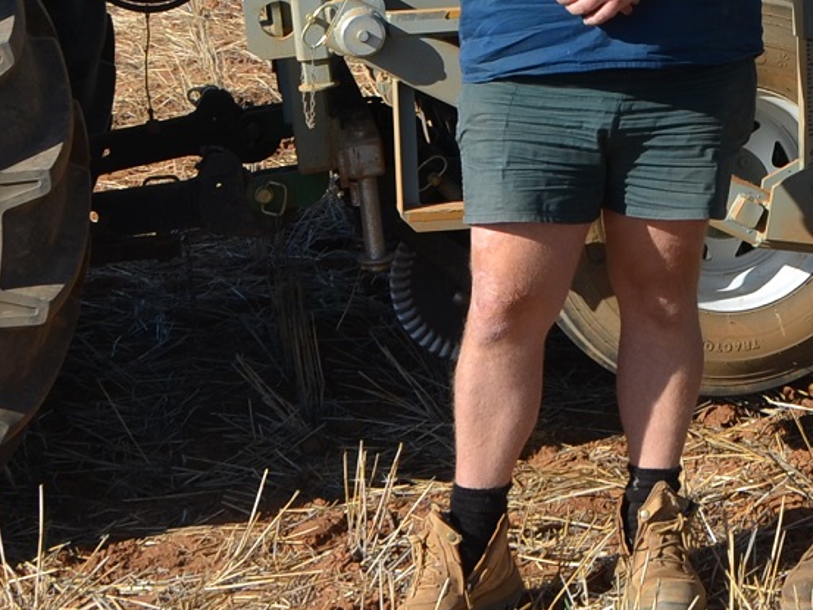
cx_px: 904
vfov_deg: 13.7
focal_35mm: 103
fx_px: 2420
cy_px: -252
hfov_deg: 18.3
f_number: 8
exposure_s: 1/250
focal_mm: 18
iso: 100
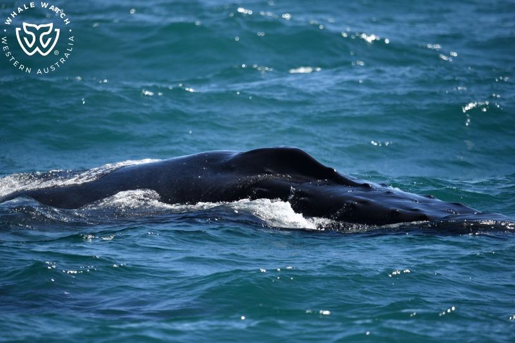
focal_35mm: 600
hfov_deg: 3.4
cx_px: 258
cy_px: 172
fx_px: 8581
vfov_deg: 2.3
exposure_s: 1/8000
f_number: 6.3
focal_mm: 600
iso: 1400
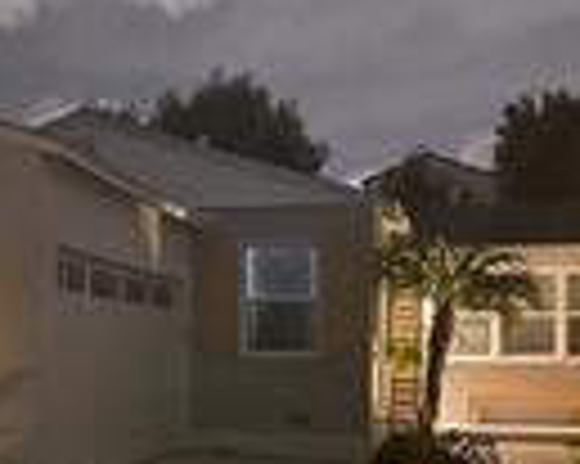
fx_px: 1149
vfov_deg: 22.6
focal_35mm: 67
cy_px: 351
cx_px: 142
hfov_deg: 27.9
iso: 1600
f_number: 1.8
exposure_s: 1/15
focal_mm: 4.25
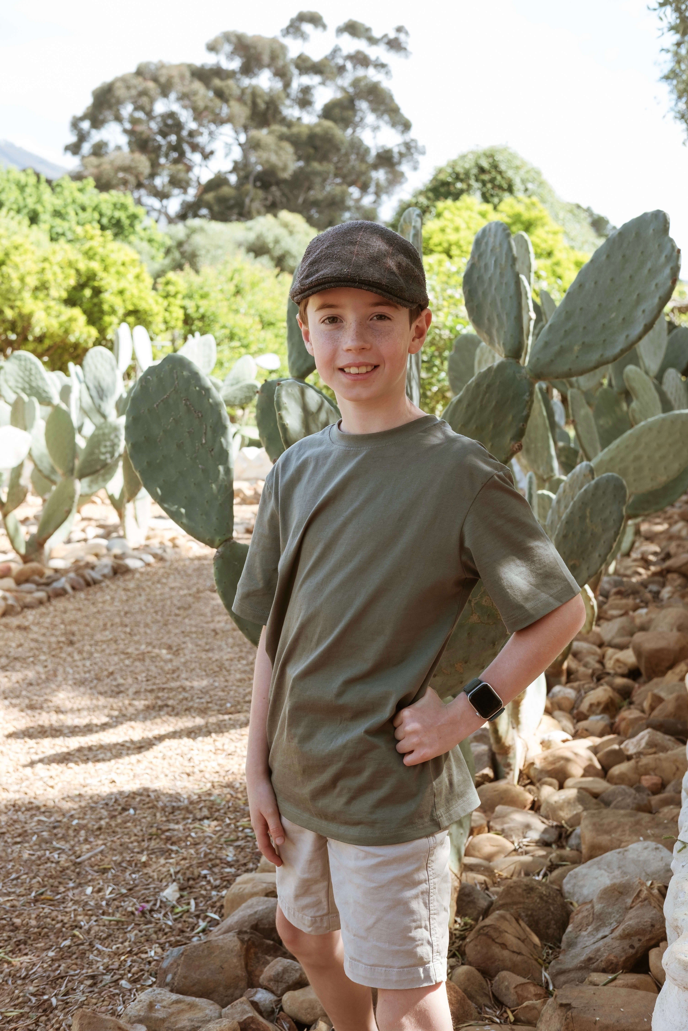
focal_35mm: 53
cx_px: 344
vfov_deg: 37.5
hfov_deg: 25.5
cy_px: 516
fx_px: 1519
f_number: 5.6
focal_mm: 35
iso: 200
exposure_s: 1/100
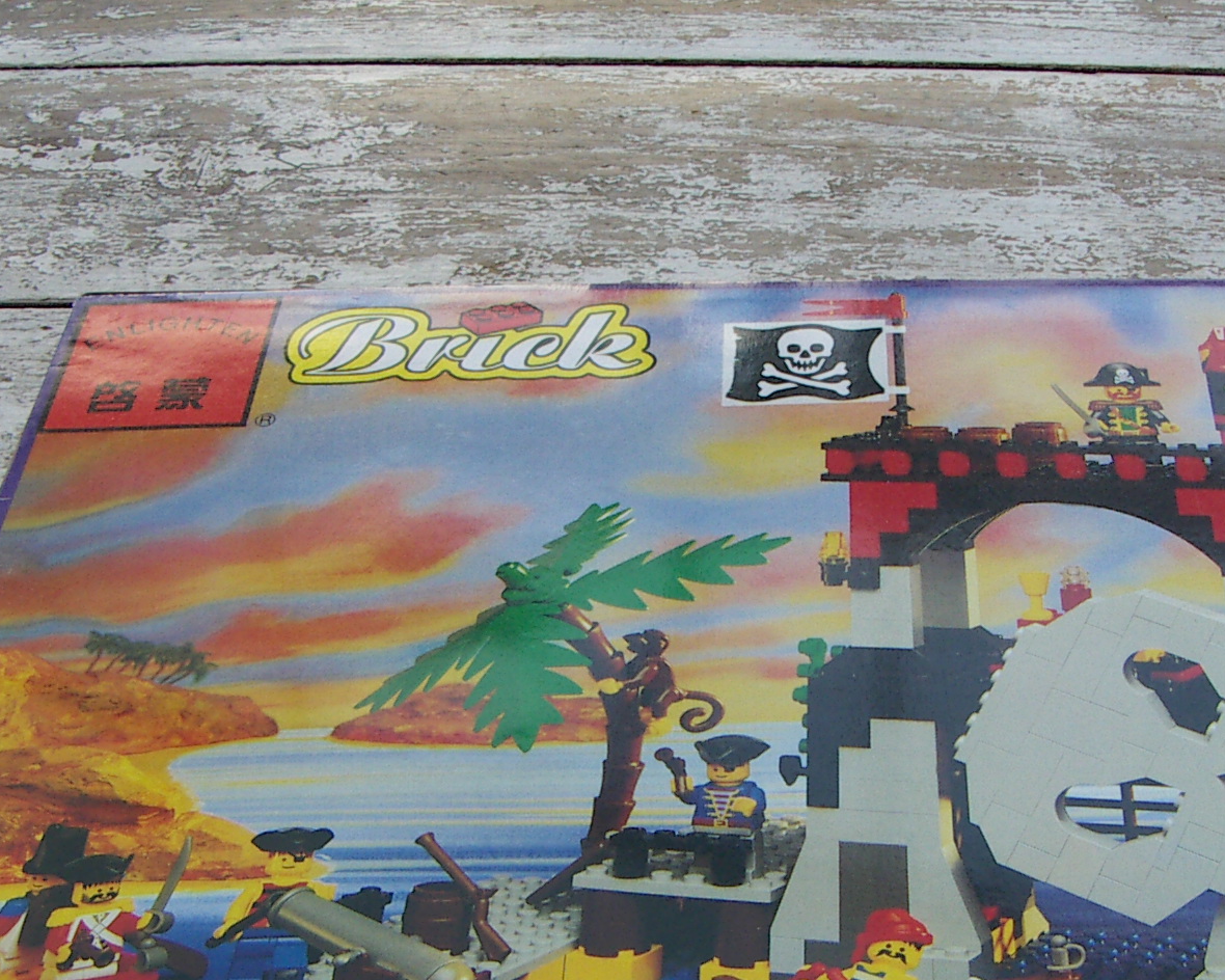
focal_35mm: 61
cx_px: 814
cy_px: 731
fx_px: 2212
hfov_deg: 30.7
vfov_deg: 24.7
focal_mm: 4.7
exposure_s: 1/80
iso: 50
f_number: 2.8
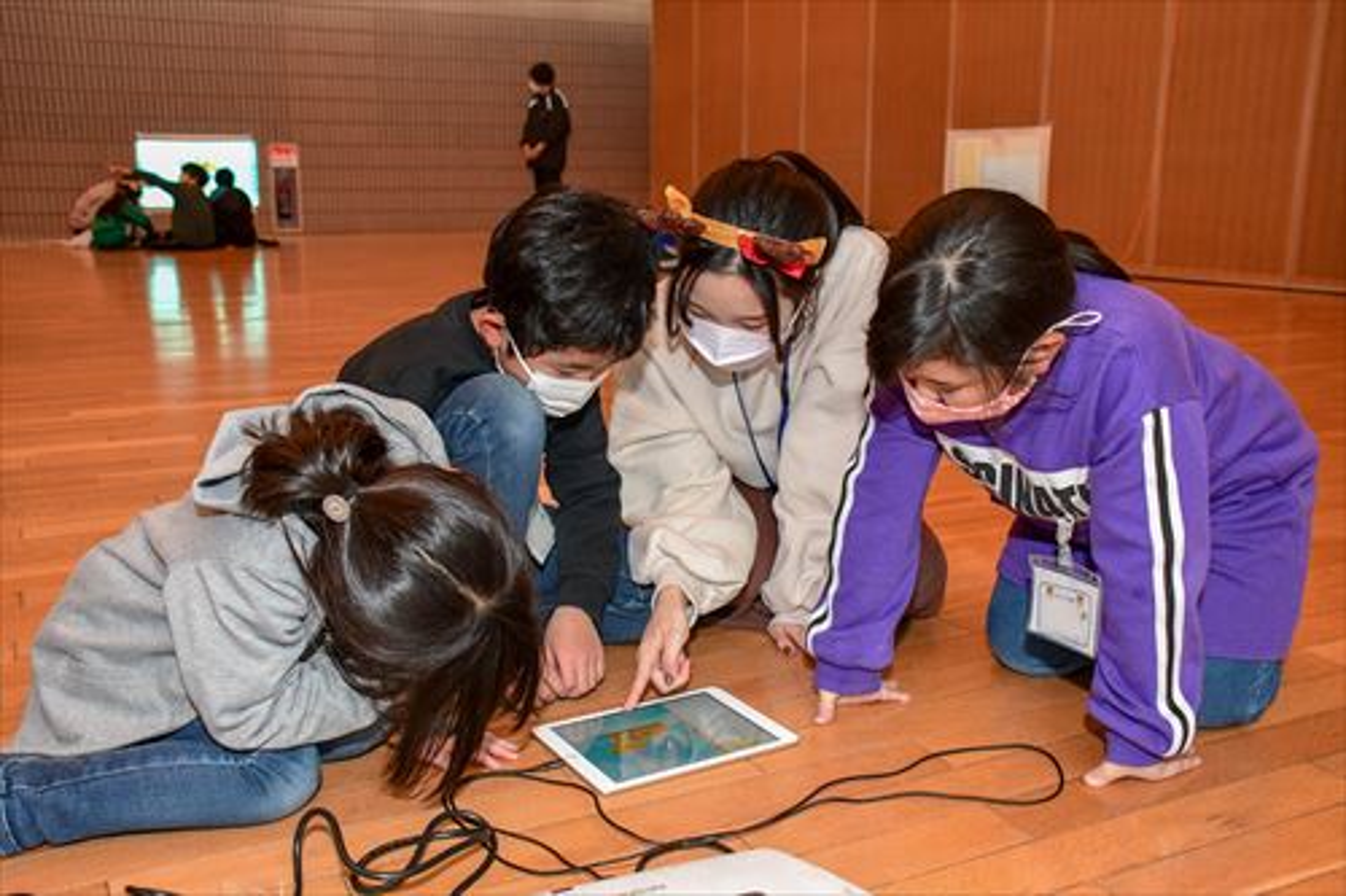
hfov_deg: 53.1
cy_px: 448
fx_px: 1345
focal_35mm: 36
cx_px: 673
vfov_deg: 36.8
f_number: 4.5
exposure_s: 1/200
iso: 3200
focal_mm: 24
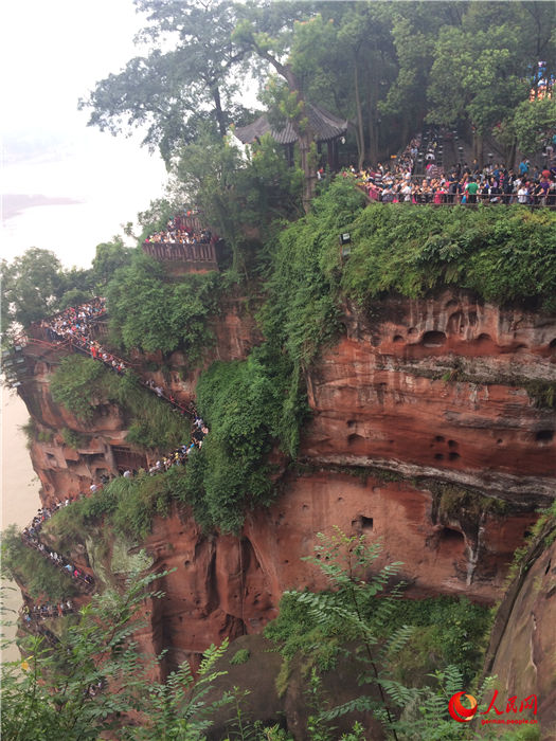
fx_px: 621
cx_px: 278
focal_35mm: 29
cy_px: 370
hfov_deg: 48.2
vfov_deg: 61.7
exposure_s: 1/120
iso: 40
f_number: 2.2
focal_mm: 4.15
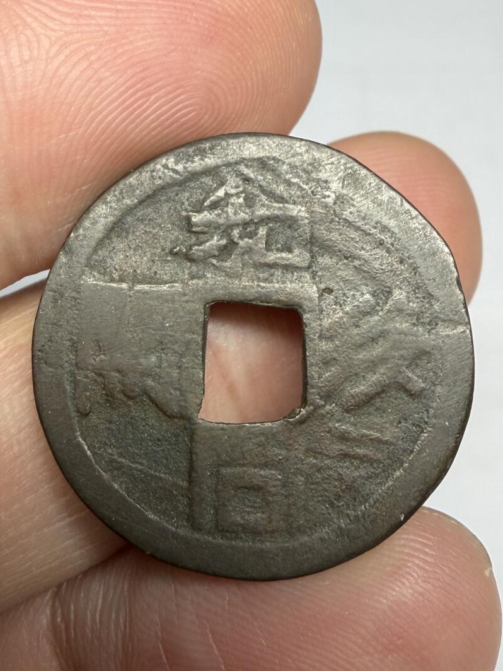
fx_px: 852
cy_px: 296
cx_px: 223
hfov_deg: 32.8
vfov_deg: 42.9
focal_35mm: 44
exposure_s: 1/121
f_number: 2.2
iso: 64
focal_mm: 2.22
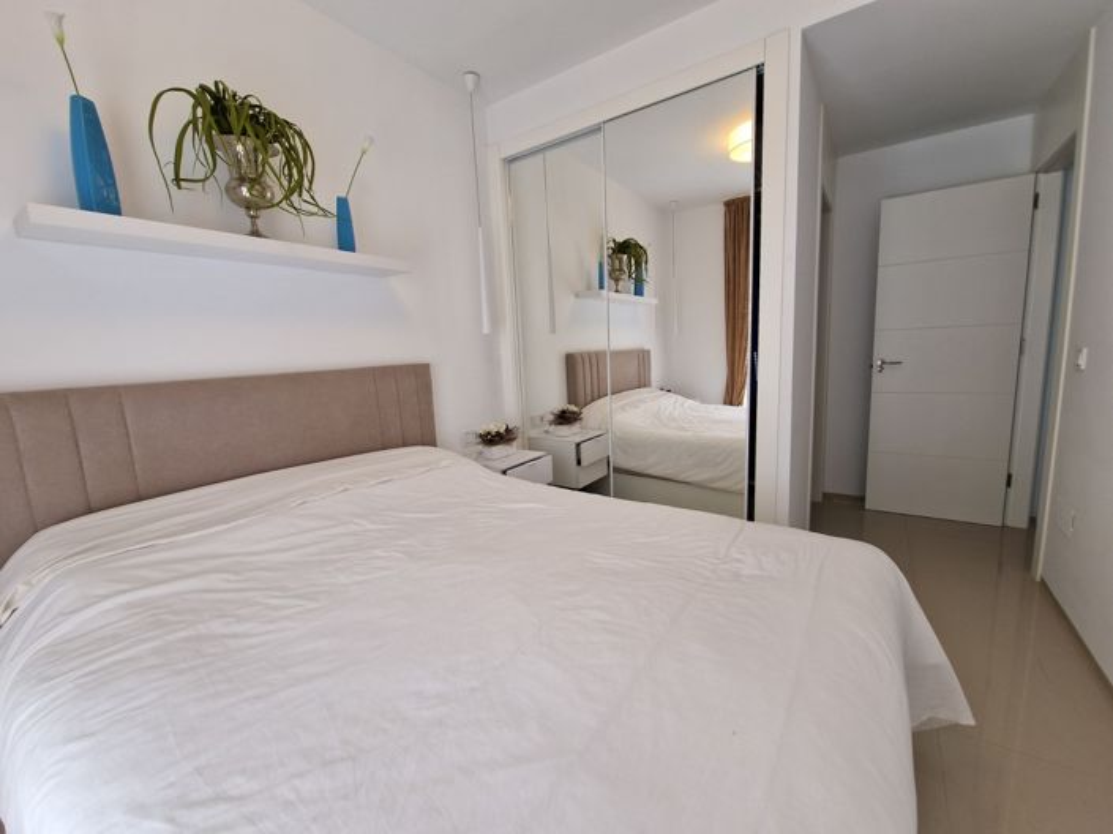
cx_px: 556
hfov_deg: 106.2
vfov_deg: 89.9
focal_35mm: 13
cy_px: 417
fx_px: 418
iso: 50
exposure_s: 1/109
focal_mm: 2.2
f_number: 2.2
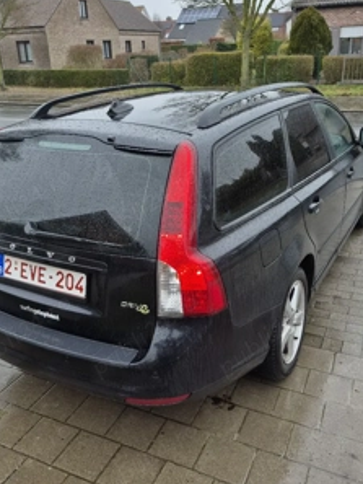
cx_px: 177
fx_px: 433
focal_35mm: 31
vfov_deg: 58.3
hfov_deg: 45.5
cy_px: 228
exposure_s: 1/182
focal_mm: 5.4
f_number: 1.8
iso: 50
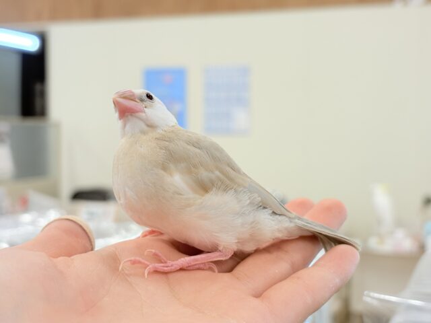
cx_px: 216
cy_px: 162
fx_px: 647
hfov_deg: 36.8
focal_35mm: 52
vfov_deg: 28.0
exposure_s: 1/100
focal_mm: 5.96
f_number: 1.6
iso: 64
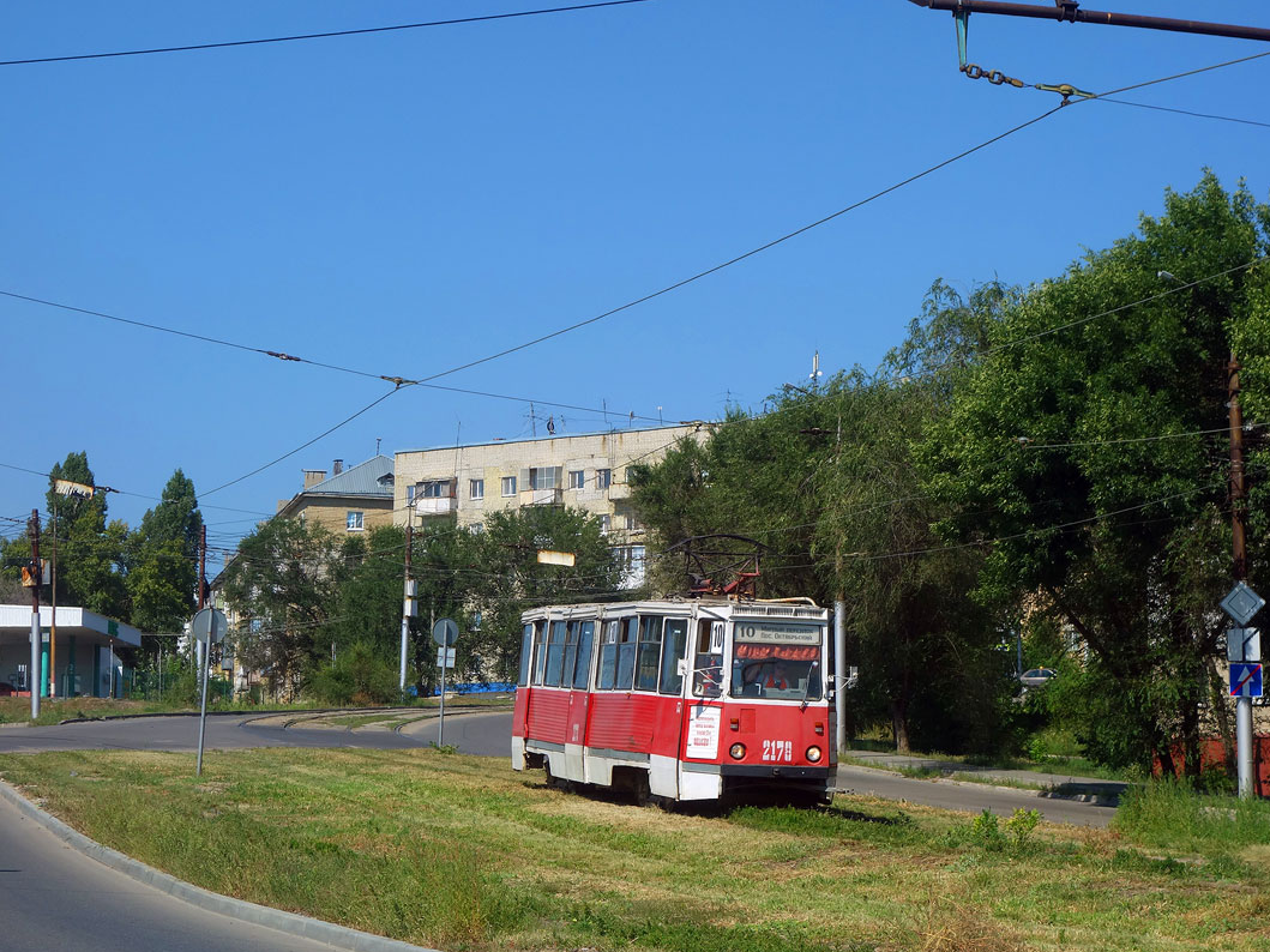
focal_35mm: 97
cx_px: 662
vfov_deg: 15.2
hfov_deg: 20.2
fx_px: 3558
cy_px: 478
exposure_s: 1/500
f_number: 7.1
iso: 125
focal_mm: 33.2
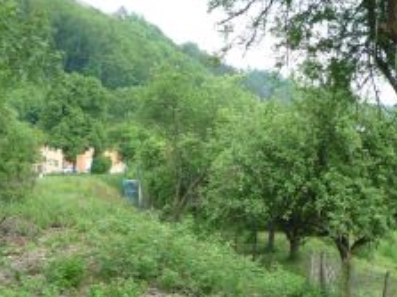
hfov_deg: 28.2
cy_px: 229
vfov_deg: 21.1
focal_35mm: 69
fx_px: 791
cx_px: 221
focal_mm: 5.2
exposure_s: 1/160
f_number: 4
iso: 100
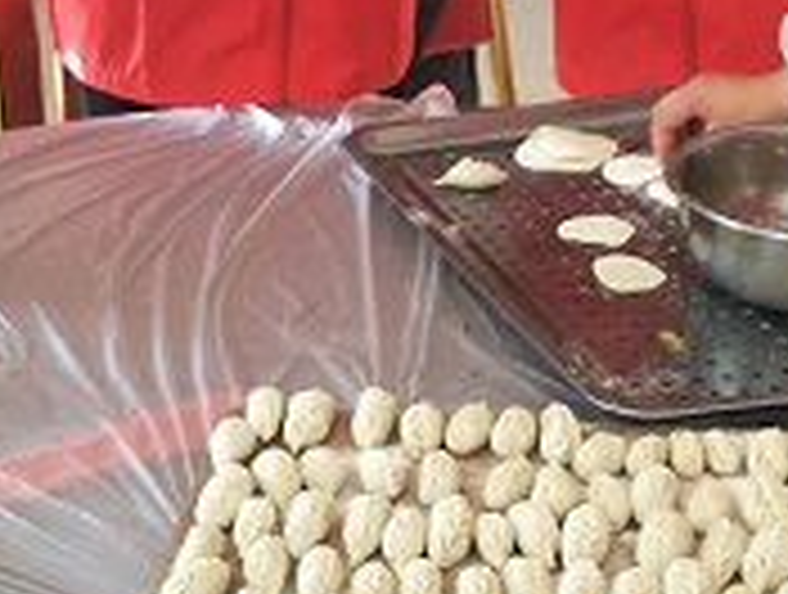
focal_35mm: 75
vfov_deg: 18.2
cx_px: 473
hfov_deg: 25.9
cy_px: -200
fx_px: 1711
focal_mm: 3.79
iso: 57
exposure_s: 1/50
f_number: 1.7
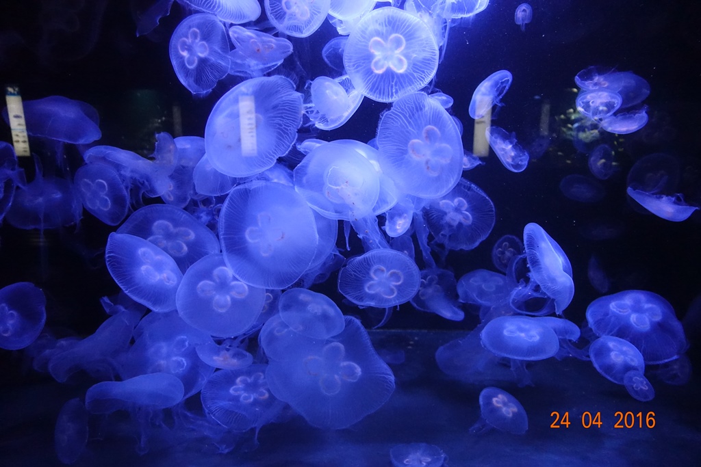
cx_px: 350
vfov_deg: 53.1
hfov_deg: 73.7
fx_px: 467
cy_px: 234
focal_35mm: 24
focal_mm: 8.8
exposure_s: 1/250
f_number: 1.8
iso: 3200
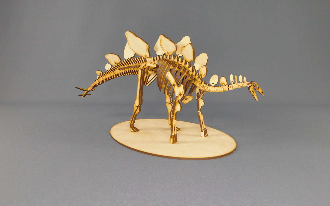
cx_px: 169
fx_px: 225
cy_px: 96
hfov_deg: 72.5
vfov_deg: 49.2
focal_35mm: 25
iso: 400
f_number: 3
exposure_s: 1/20
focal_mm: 4
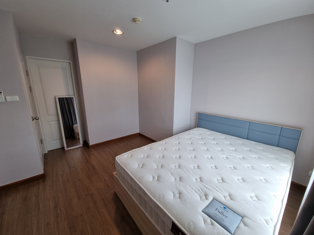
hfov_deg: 106.2
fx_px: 118
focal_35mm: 13
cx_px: 157
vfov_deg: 89.9
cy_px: 118
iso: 80
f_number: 2.2
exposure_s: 1/100
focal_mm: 2.2
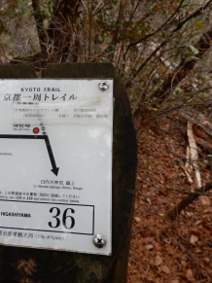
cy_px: 138
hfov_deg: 41.5
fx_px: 270
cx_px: 50
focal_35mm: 33
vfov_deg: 55.4
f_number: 3.4
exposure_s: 1/100
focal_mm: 4.3
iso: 80
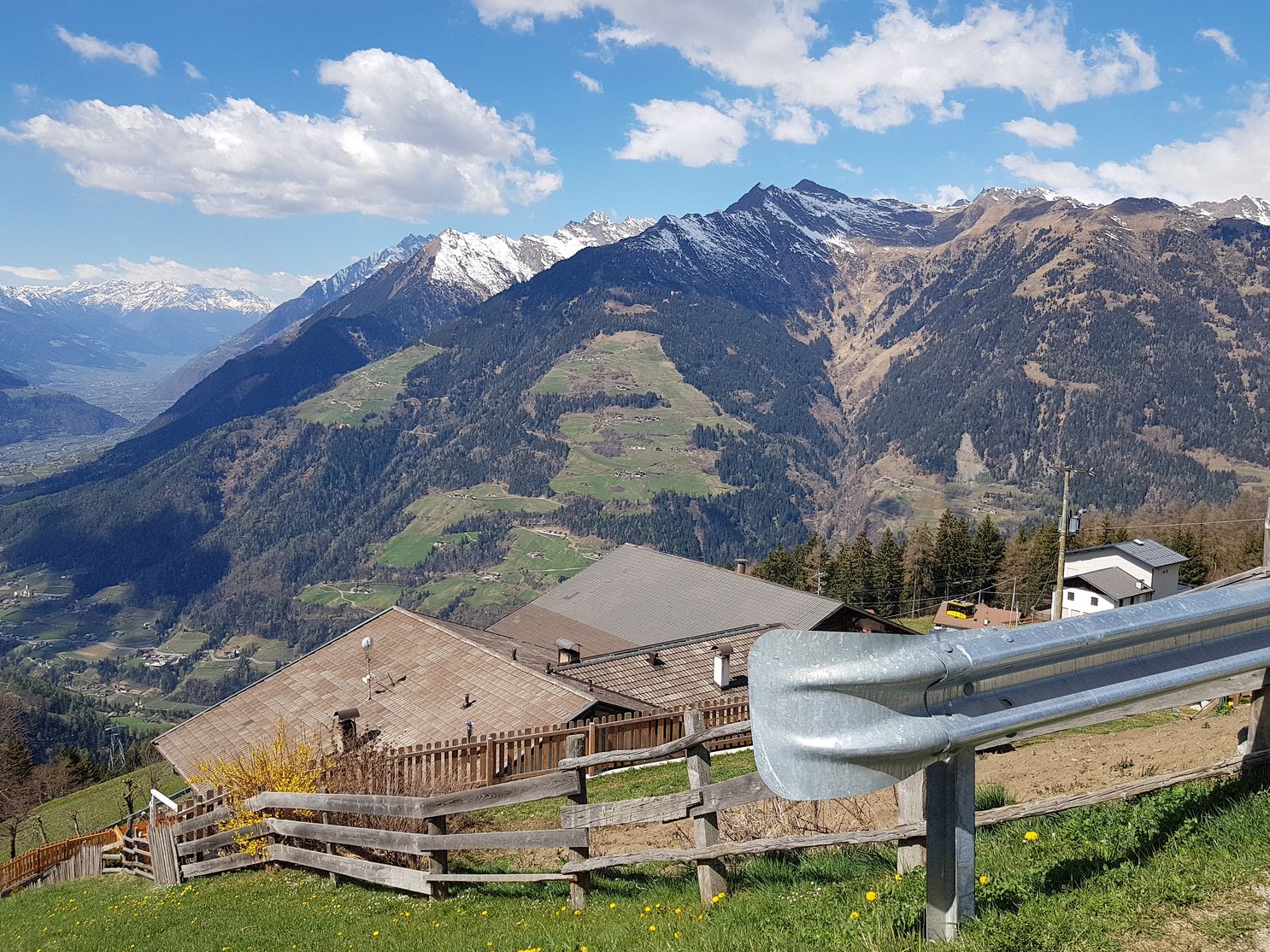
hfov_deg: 63.4
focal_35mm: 28
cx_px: 650
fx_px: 1027
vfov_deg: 49.7
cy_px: 444
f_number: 1.7
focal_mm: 4.2
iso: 50
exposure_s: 1/2576
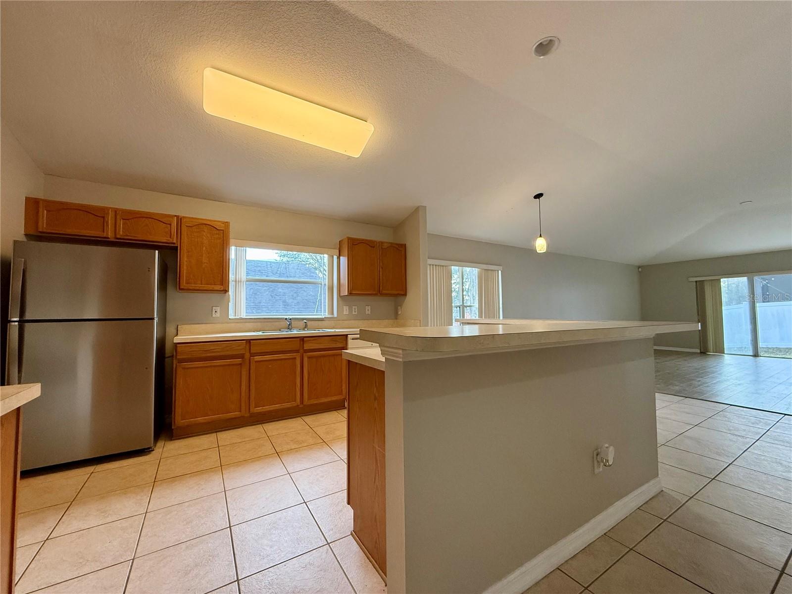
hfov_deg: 102.1
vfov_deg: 85.7
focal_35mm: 14
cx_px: 396
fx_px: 320
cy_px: 297
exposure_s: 1/120
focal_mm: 2.22
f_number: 2.2
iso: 320
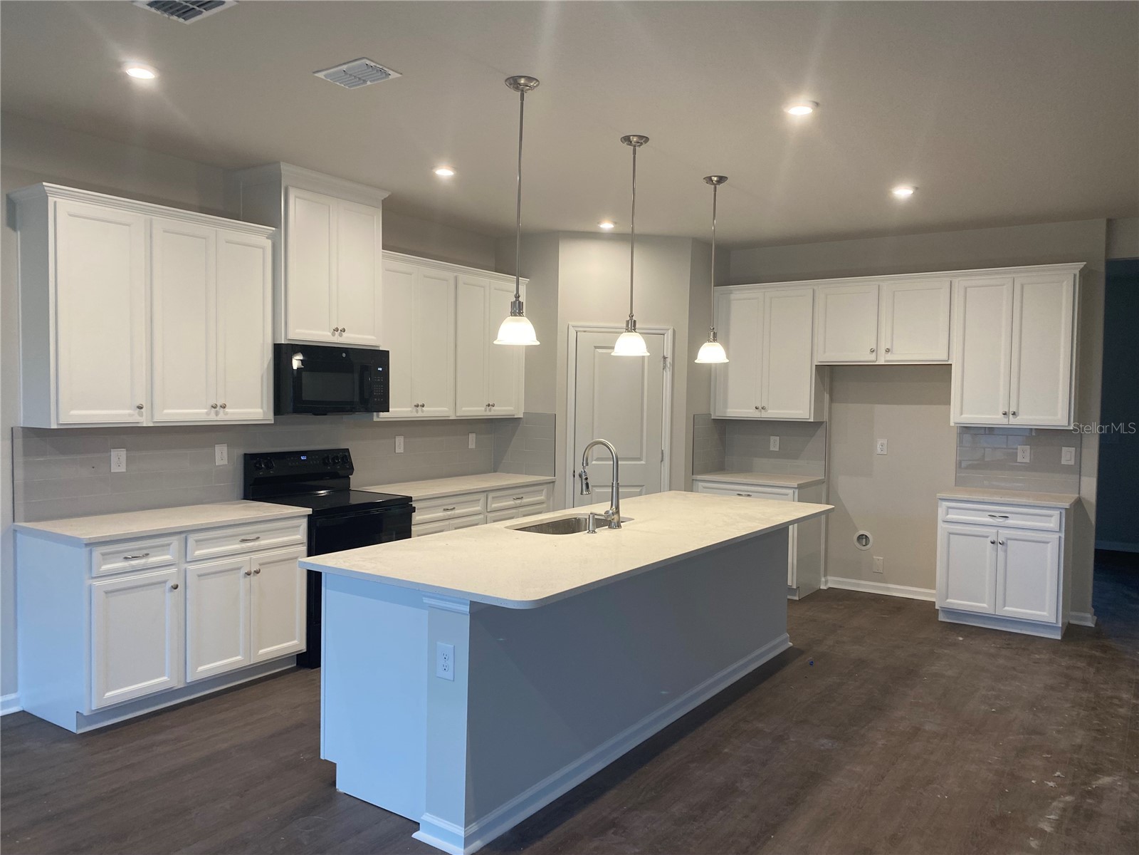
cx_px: 570
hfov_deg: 67.3
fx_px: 856
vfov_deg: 53.1
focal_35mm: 26
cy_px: 428
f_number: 1.8
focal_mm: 4.25
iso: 80
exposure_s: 1/60
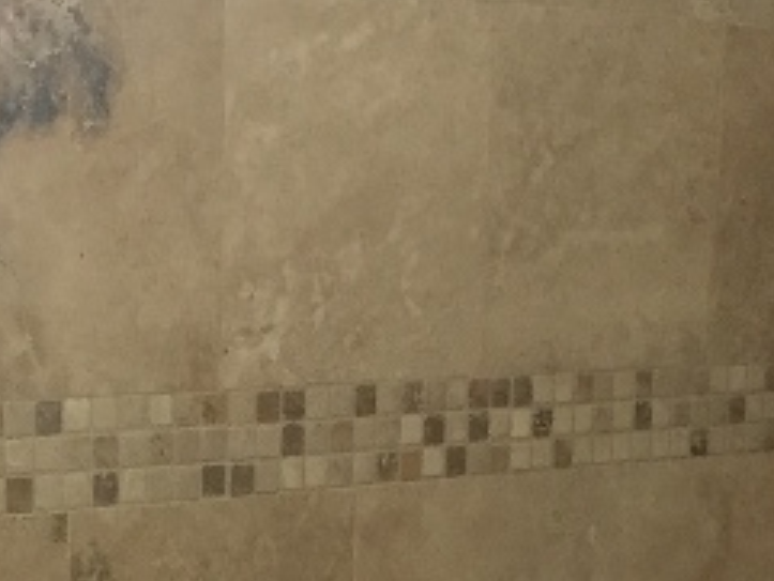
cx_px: 145
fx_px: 2752
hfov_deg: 15.9
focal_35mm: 123
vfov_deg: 11.9
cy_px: 613
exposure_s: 1/30
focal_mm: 4.15
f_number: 2.2
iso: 160
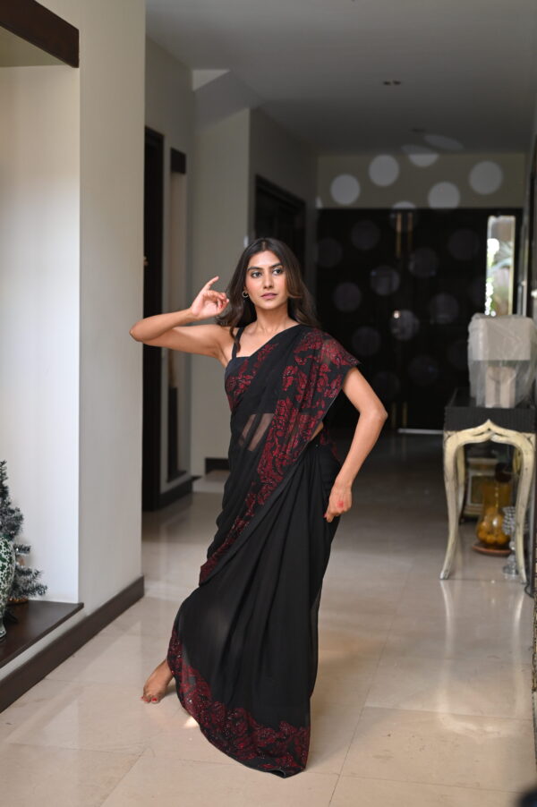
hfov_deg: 27.0
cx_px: 268
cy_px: 404
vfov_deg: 39.6
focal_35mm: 50
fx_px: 1120
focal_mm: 50
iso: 1000
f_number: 2.8
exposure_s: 1/250
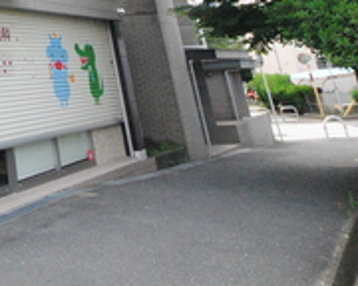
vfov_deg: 31.4
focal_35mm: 40
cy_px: -56
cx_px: -64
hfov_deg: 36.3
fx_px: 424
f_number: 10
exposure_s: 1/400
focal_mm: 8
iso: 1600
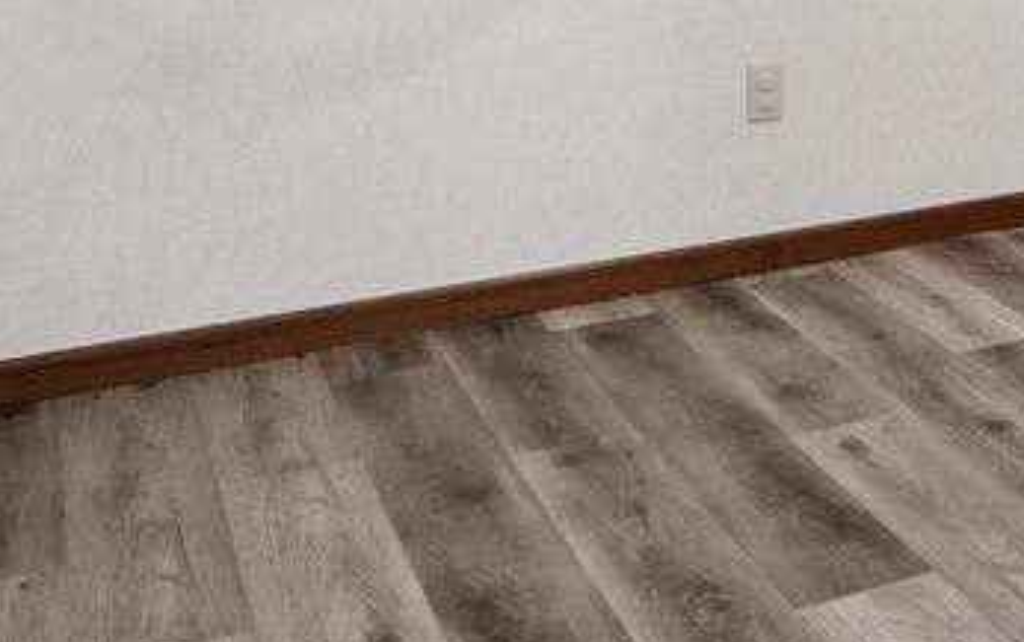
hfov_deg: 27.0
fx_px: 1788
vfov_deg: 18.5
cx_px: 1323
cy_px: -256
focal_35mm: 64
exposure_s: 1/8
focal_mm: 17
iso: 400
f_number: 8
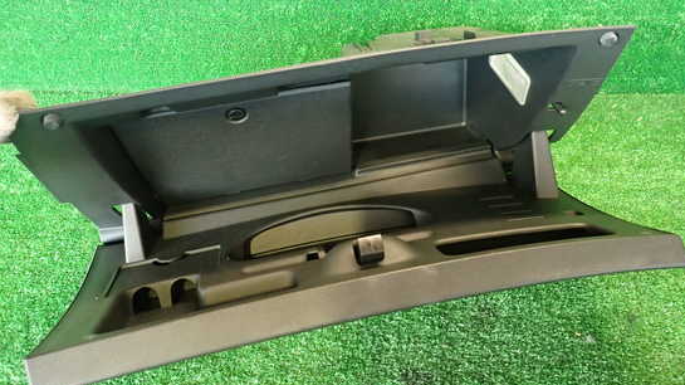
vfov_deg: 38.8
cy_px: 172
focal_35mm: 30
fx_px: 545
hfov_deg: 64.3
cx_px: 336
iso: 400
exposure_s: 1/30
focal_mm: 4.5
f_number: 2
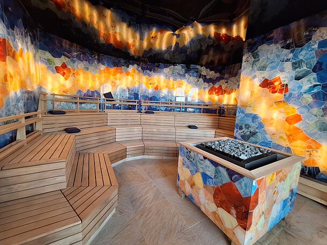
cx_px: 164
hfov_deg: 106.2
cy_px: 122
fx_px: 123
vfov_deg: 89.9
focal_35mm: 13
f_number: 2.2
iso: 64
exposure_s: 1/50
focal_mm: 1.74
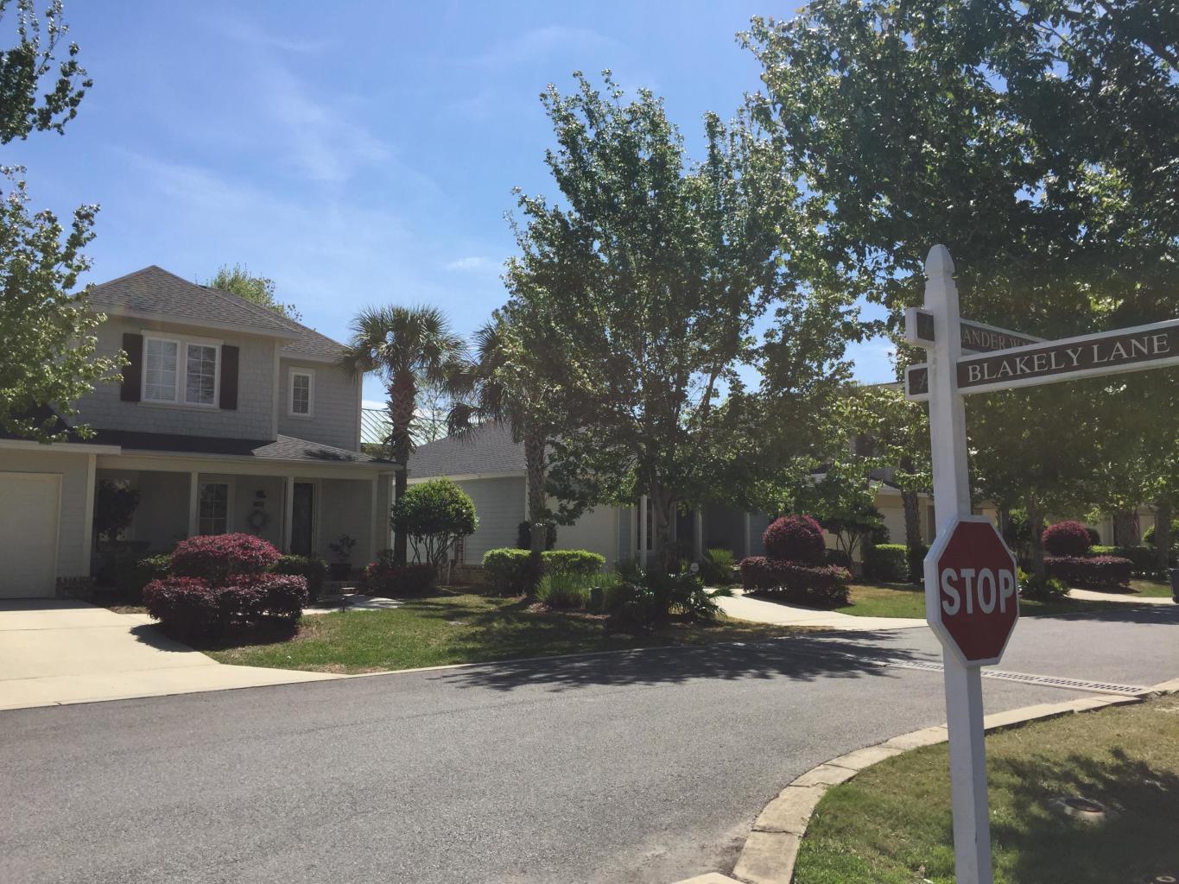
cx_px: 590
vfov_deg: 48.2
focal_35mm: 29
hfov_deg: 61.7
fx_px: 988
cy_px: 442
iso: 32
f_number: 2.2
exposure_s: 1/2475
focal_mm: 4.15
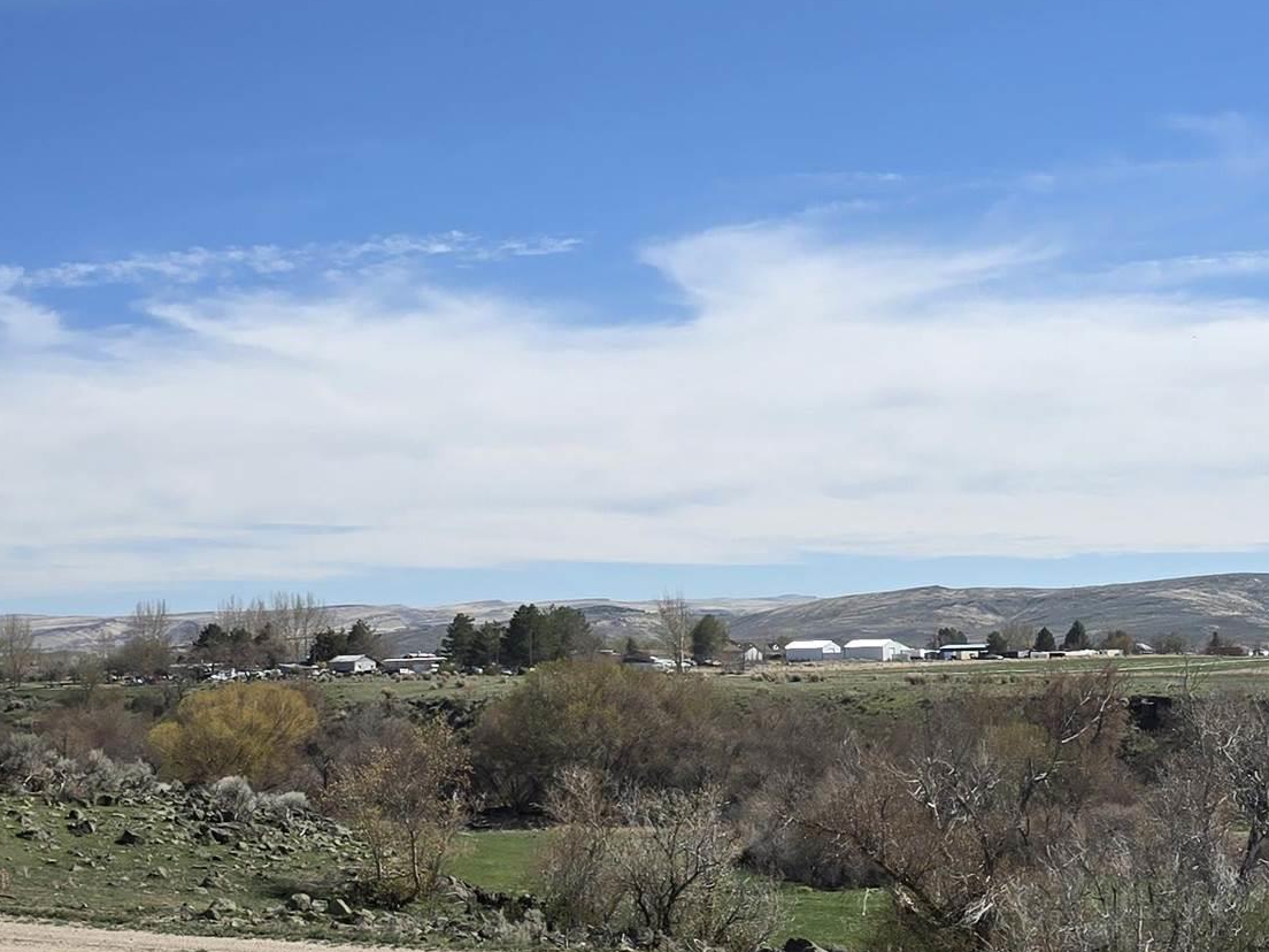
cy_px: 305
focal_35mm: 64
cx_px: 731
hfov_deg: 30.2
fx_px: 2346
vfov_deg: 22.8
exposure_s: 1/1300
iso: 12
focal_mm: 6.3
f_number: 1.7
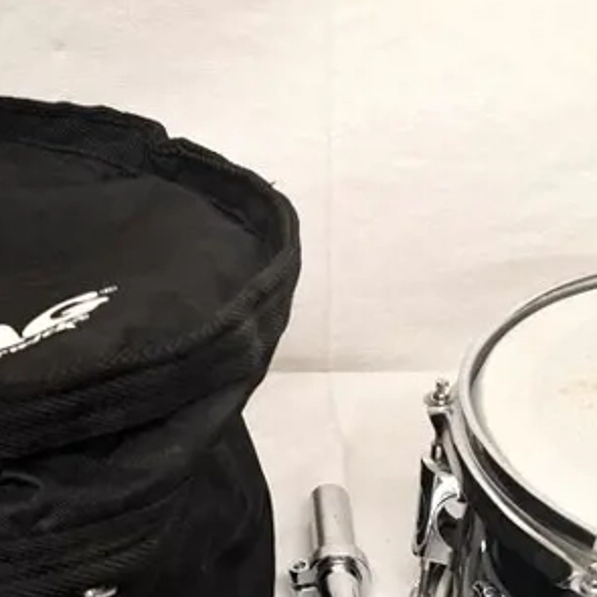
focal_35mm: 69
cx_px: 302
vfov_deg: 24.2
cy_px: 555
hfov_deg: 25.0
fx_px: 1346
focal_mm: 5.54
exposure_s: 1/50
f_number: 1.8
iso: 200
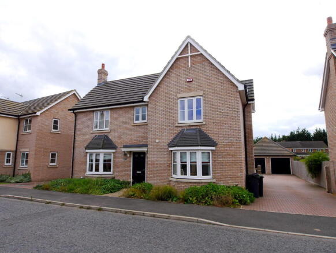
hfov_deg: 76.4
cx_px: 168
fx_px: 214
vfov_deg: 61.1
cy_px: 126
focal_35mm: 22
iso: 160
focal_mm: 11
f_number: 8
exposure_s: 1/250
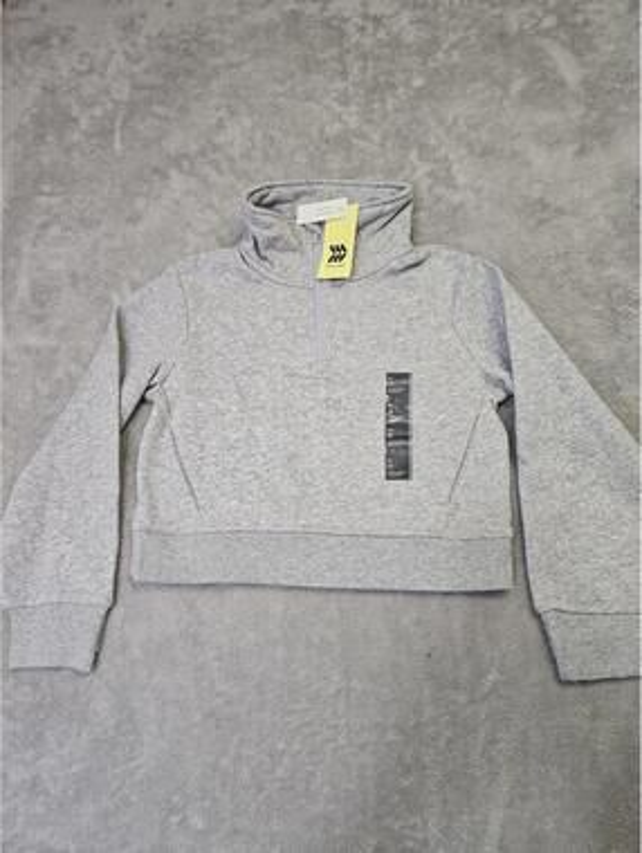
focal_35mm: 23
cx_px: 321
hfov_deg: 59.0
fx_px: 567
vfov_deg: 73.9
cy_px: 426
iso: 320
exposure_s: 1/120
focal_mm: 6.3
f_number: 1.7
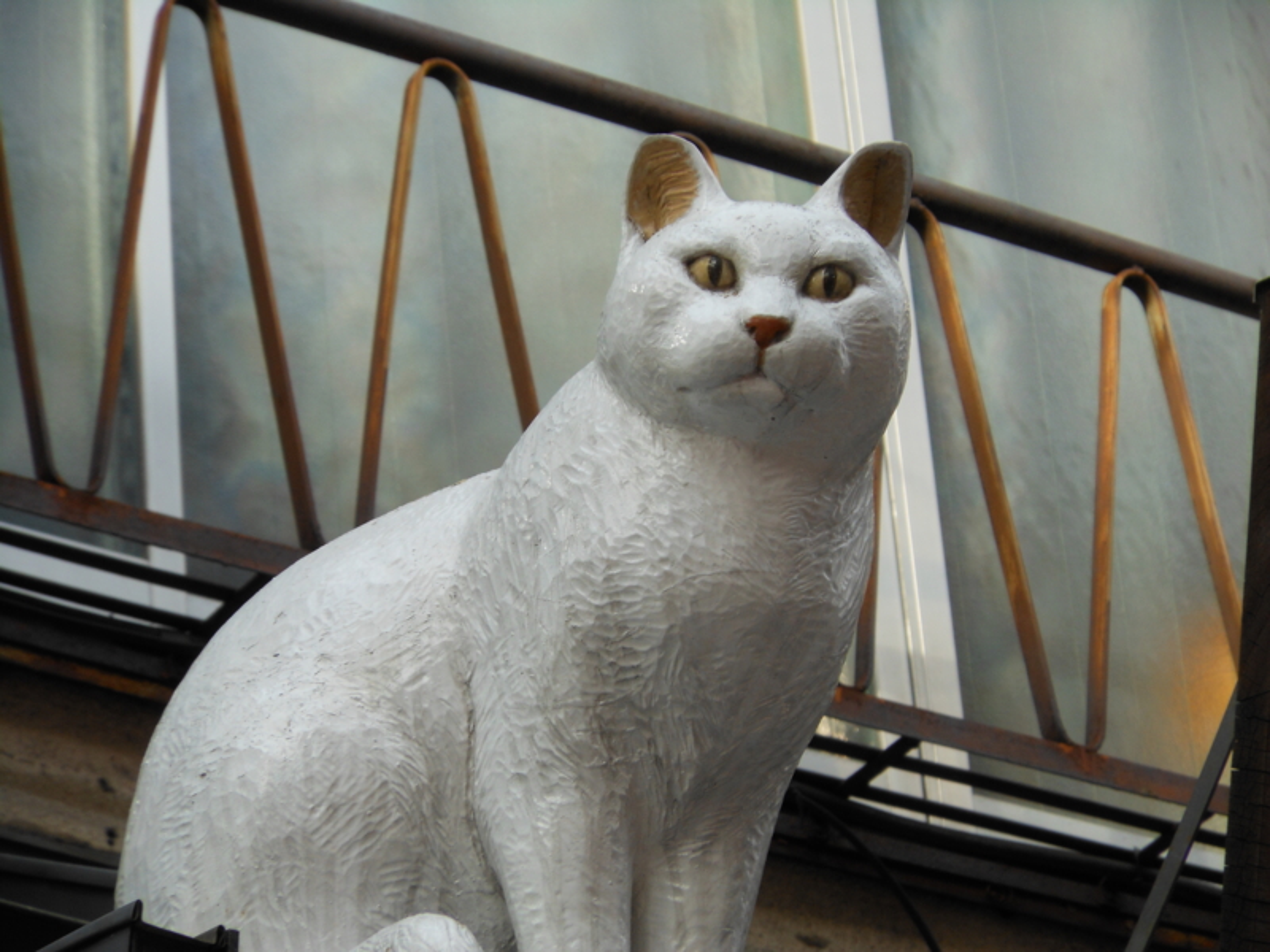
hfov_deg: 10.1
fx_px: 7191
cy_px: 476
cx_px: 635
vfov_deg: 7.6
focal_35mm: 196
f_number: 5.6
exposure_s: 1/160
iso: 80
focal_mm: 35
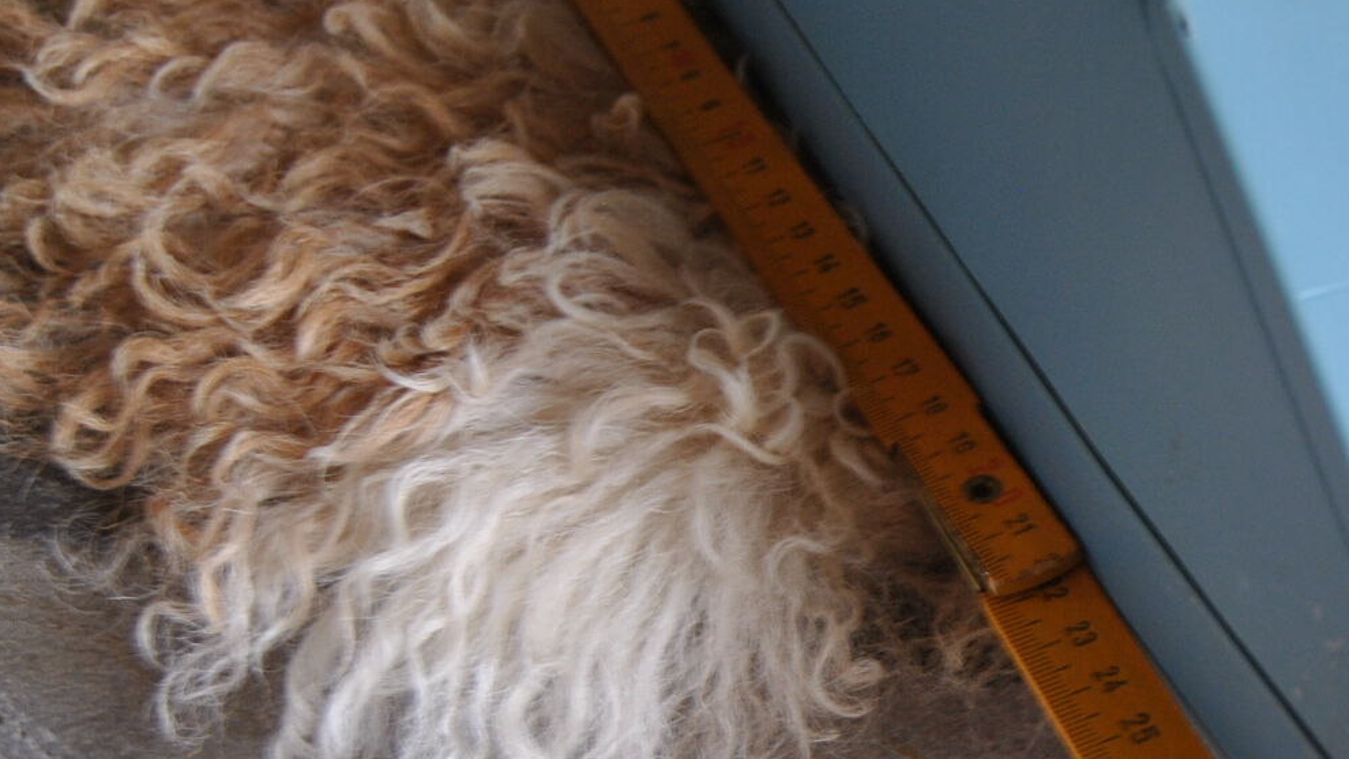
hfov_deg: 26.0
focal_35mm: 80
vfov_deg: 15.1
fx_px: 2862
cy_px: 541
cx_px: 1087
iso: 280
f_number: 4
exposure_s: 1/30
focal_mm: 26
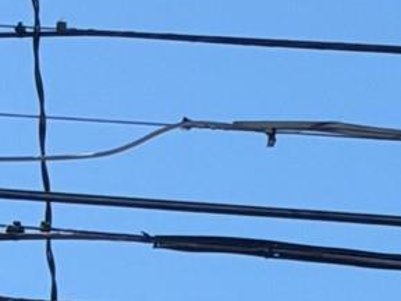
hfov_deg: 5.4
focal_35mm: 341
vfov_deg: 4.2
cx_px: 1257
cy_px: 904
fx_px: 3950
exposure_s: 1/3534
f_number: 1.78
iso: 64
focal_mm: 6.76
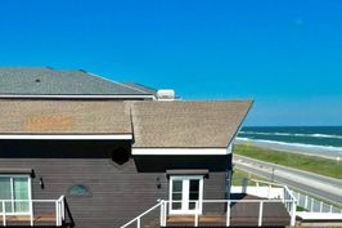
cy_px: 221
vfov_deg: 27.2
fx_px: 446
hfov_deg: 41.6
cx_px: 126
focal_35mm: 47
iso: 110
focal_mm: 6.72
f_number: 1.7
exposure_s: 1/8000
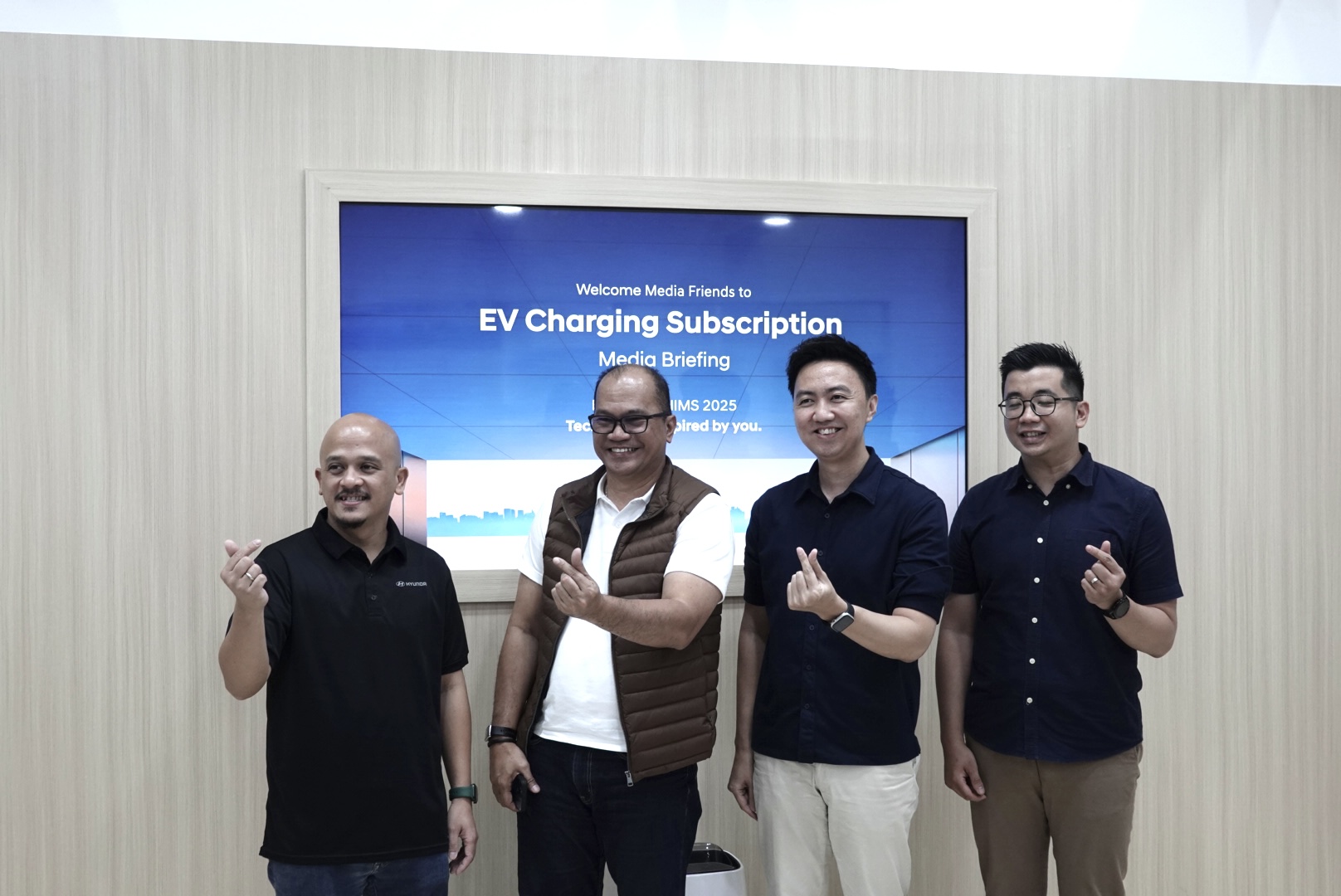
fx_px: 1491
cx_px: 670
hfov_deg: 48.4
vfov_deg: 33.5
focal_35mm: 40
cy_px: 448
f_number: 4
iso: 320
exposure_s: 1/100
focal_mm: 14.99
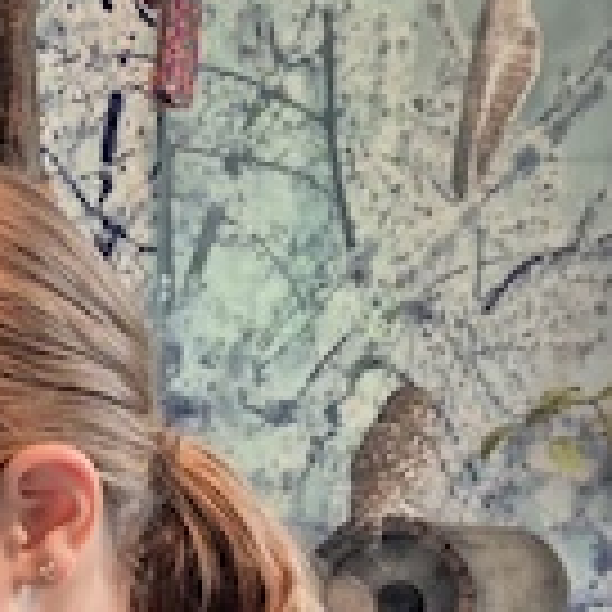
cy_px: 760
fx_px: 1920
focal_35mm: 96
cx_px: -392
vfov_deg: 17.2
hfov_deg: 16.1
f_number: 1.8
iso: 320
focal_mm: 5.4
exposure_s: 1/100
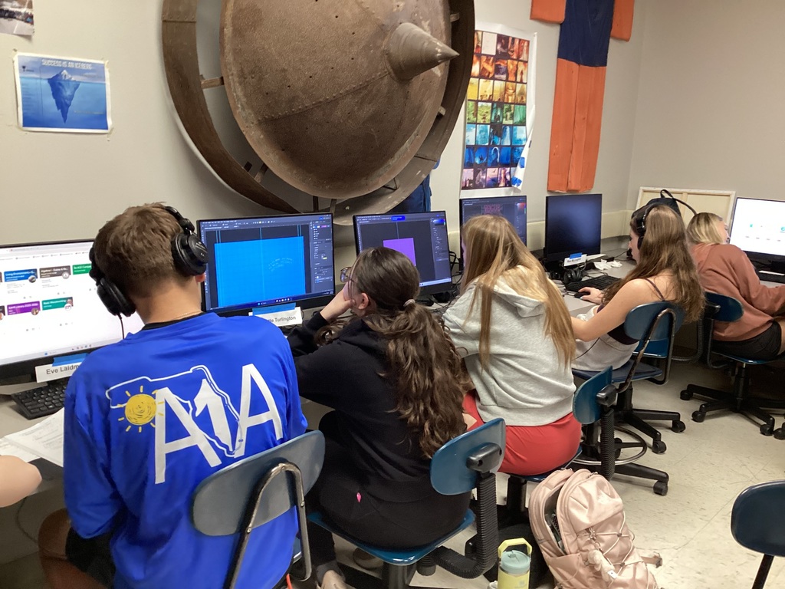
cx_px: 392
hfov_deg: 58.4
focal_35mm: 31
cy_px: 294
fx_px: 703
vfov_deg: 45.4
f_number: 2.4
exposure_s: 1/60
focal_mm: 3.3
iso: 250
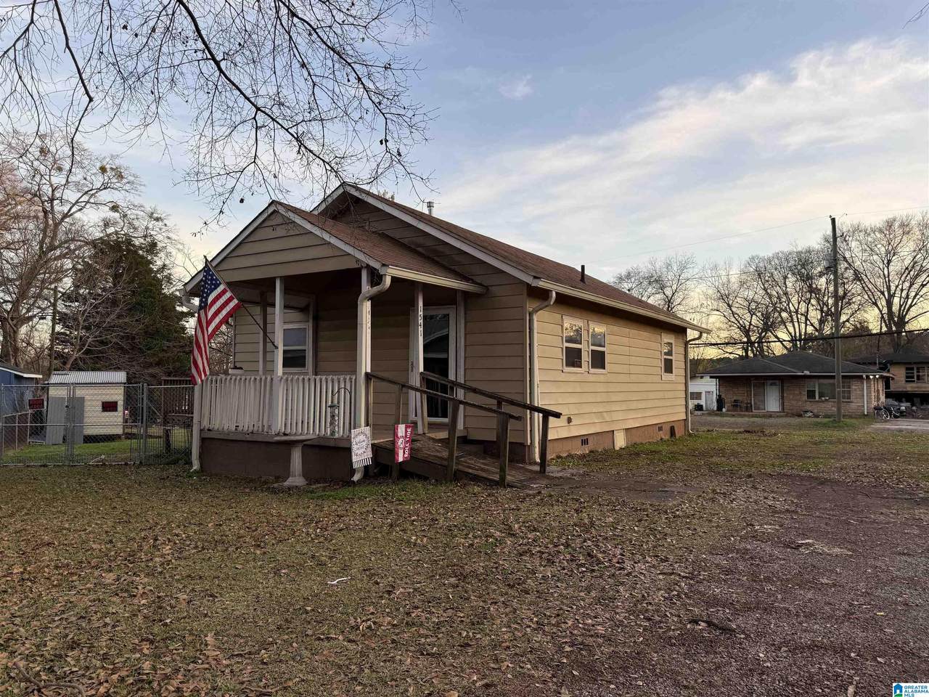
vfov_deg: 56.8
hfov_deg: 71.6
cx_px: 464
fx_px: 644
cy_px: 348
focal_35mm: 24
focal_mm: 6.76
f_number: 1.78
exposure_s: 1/410
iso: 80
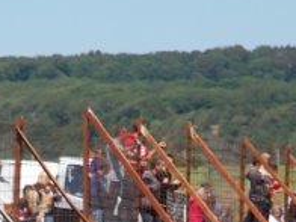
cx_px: 106
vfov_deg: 2.3
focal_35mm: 636
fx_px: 5435
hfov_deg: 3.1
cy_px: 276
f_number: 6
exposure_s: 1/1000
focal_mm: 135
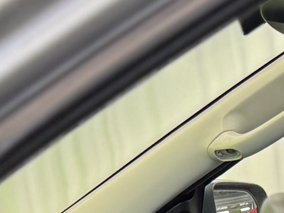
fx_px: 1230
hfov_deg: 12.2
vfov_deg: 9.0
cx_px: 487
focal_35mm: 150
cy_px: 503
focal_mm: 6.76
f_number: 1.78
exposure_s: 1/100
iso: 200
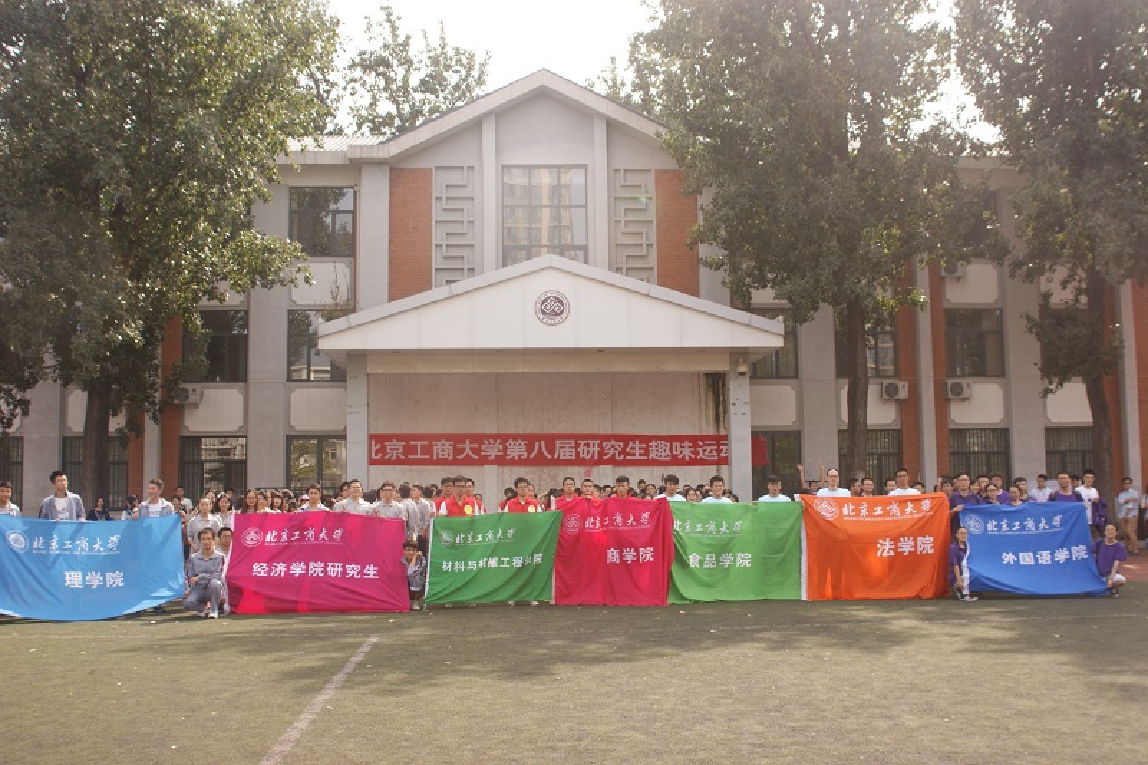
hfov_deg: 53.1
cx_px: 574
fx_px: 1148
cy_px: 382
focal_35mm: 36
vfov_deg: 36.9
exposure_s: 1/80
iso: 100
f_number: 8
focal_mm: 24
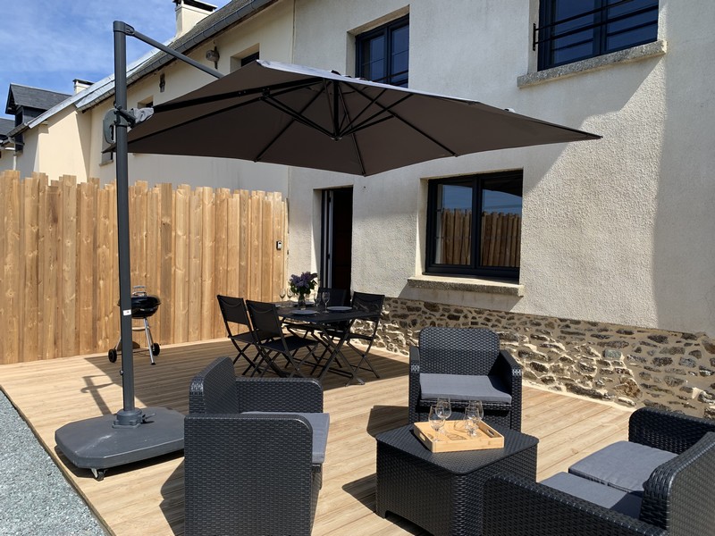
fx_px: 537
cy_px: 268
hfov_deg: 67.3
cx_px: 358
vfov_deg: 53.1
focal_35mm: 26
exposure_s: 1/1513
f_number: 1.8
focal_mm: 4.25
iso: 25
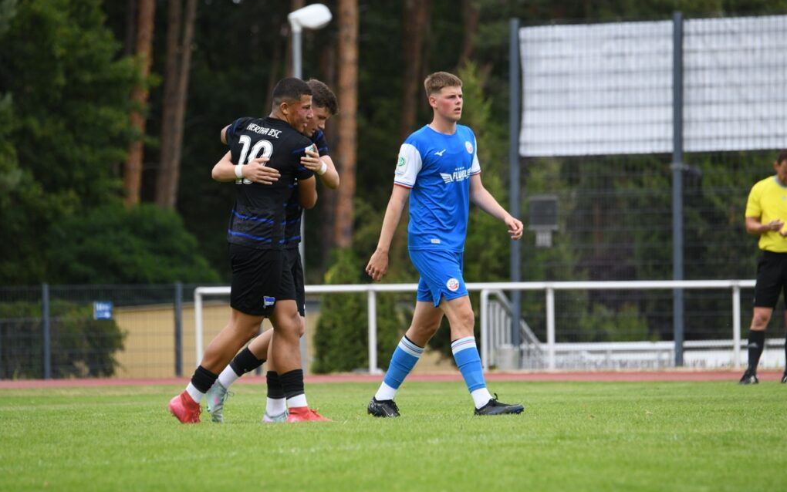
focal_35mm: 409
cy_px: 251
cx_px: 394
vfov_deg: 3.2
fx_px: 8774
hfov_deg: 5.1
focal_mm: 400
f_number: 7.1
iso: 1250
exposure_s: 1/1600
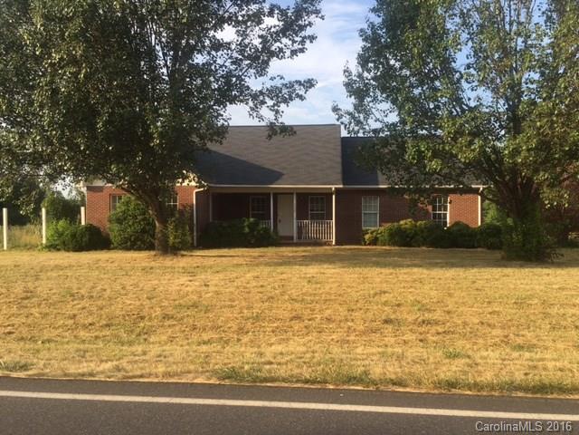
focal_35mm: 29
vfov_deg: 48.2
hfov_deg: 61.7
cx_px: 290
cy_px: 218
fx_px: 485
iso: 25
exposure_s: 1/506
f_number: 2.2
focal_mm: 4.15
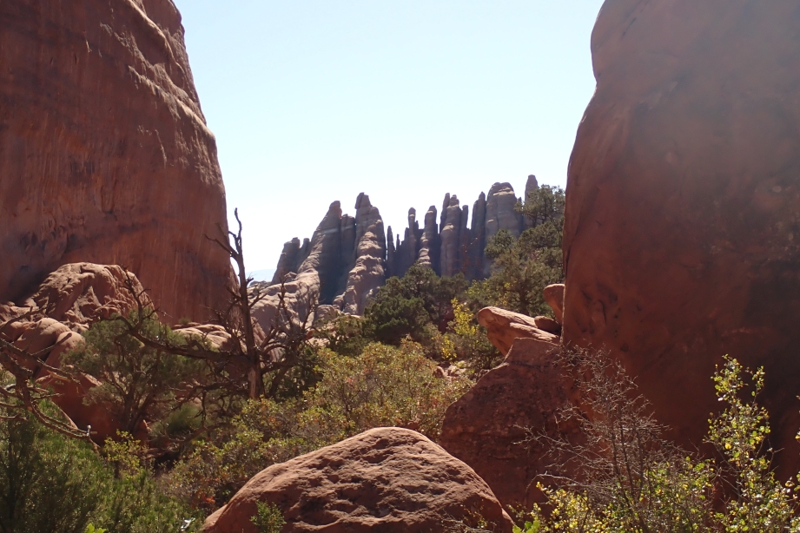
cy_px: 280
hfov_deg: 32.9
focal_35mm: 61
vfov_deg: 22.3
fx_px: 1355
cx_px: 433
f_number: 4.5
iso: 100
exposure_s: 1/500
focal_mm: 9.65
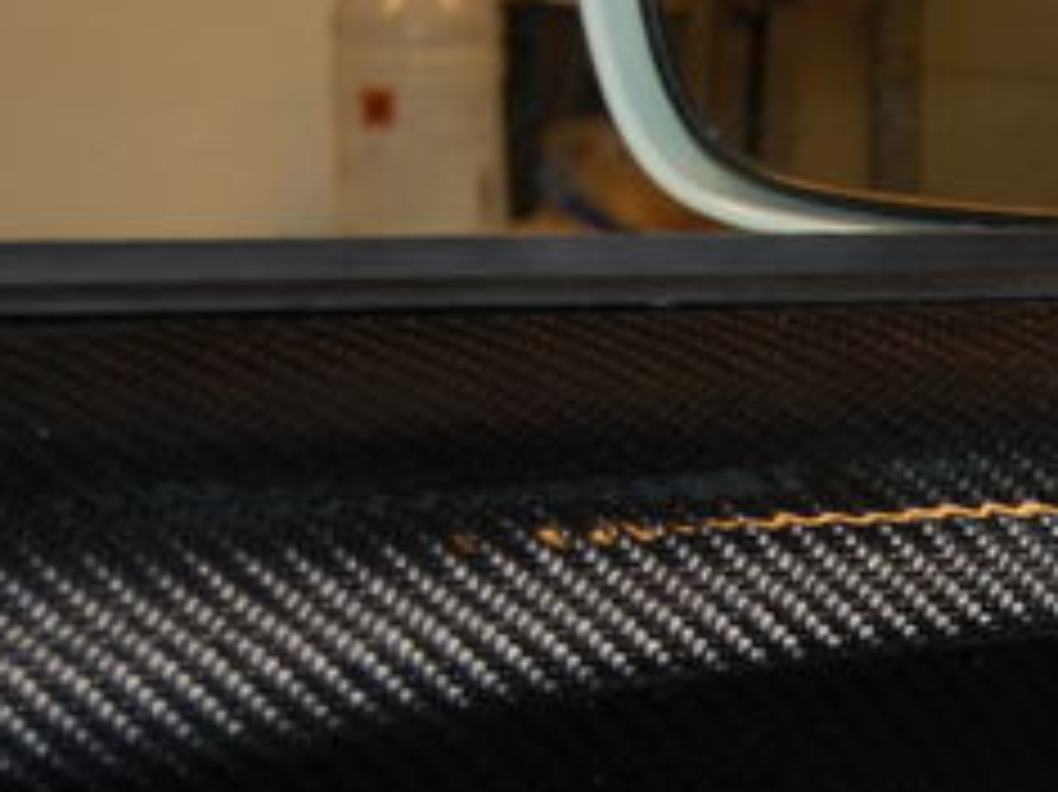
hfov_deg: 12.2
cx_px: 1423
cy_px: 950
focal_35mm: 157
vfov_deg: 9.3
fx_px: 4796
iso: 400
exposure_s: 1/60
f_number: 5
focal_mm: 40
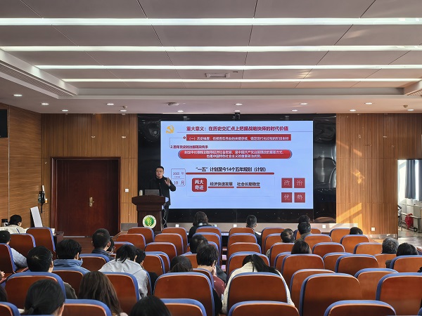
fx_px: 585
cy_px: 158
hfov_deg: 39.7
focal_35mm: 48
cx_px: 211
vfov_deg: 30.3
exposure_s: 1/100
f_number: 4
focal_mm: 8.5
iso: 160
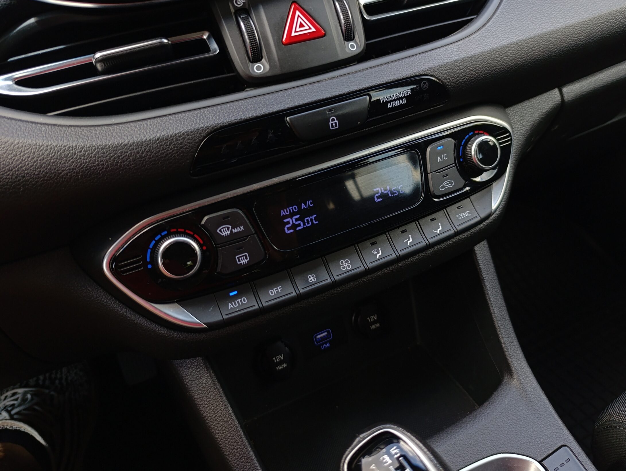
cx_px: 335
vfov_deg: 51.4
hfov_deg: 65.2
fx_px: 489
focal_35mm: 27
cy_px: 225
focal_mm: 6.14
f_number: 1.6
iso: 125
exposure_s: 1/100
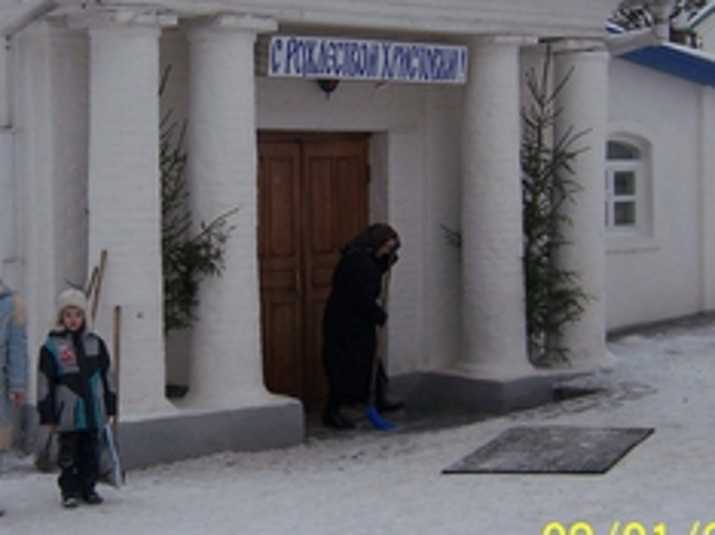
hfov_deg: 25.1
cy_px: 165
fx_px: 1589
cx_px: 196
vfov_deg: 19.0
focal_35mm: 77
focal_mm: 6.7
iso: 80
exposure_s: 1/180
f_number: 4
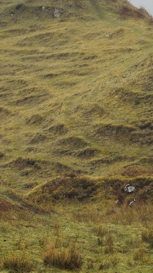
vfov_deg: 9.4
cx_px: 387
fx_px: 1652
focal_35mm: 229
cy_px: 65
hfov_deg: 5.1
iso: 400
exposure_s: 1/250
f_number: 11
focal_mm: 70
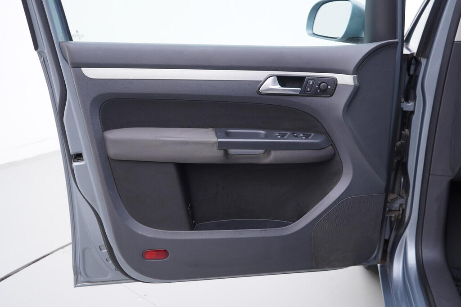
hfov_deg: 53.1
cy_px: 154
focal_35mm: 36
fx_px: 461
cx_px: 230
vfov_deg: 36.9
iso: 125
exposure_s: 1/40
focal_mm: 24
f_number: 2.8
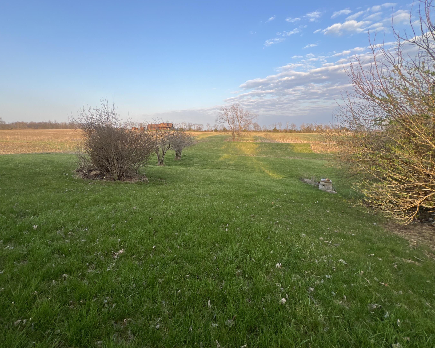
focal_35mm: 14
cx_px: 200
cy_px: 173
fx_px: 180
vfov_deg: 88.0
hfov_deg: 100.5
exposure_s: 1/344
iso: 32
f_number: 1.8
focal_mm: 1.57
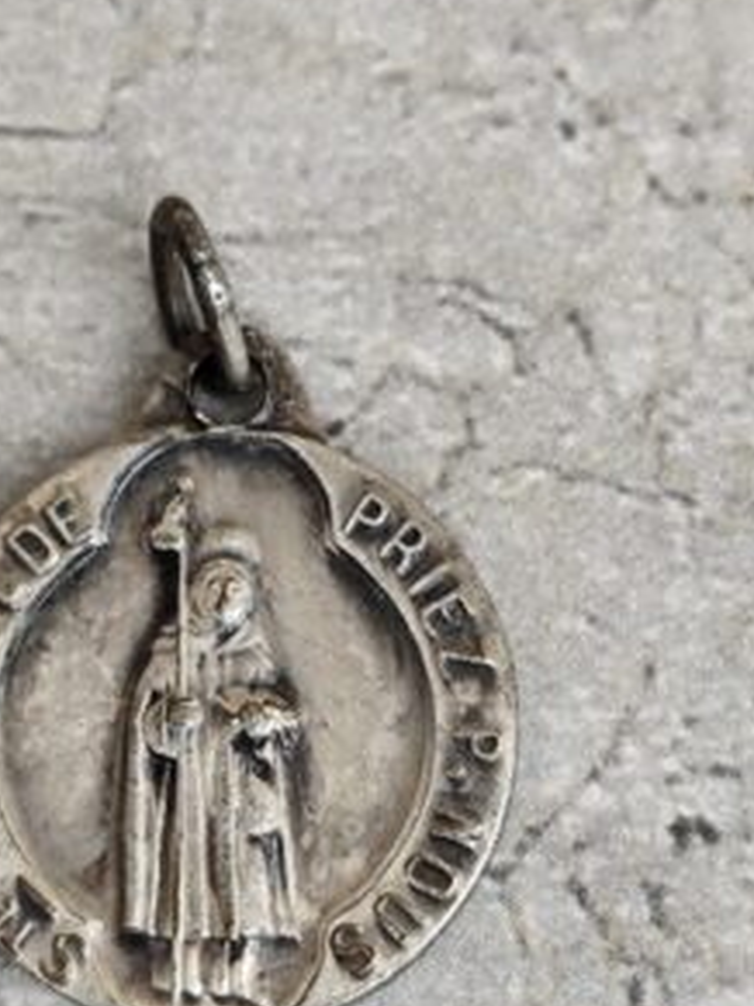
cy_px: 640
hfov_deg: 11.6
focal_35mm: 128
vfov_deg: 15.4
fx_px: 3720
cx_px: 297
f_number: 1.65
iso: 50
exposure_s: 1/100
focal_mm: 6.19
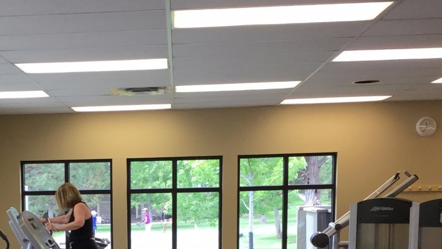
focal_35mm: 76
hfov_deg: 27.2
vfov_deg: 15.3
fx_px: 891
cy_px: 305
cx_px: 71
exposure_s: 1/40
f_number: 2.4
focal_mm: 3.3
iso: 25
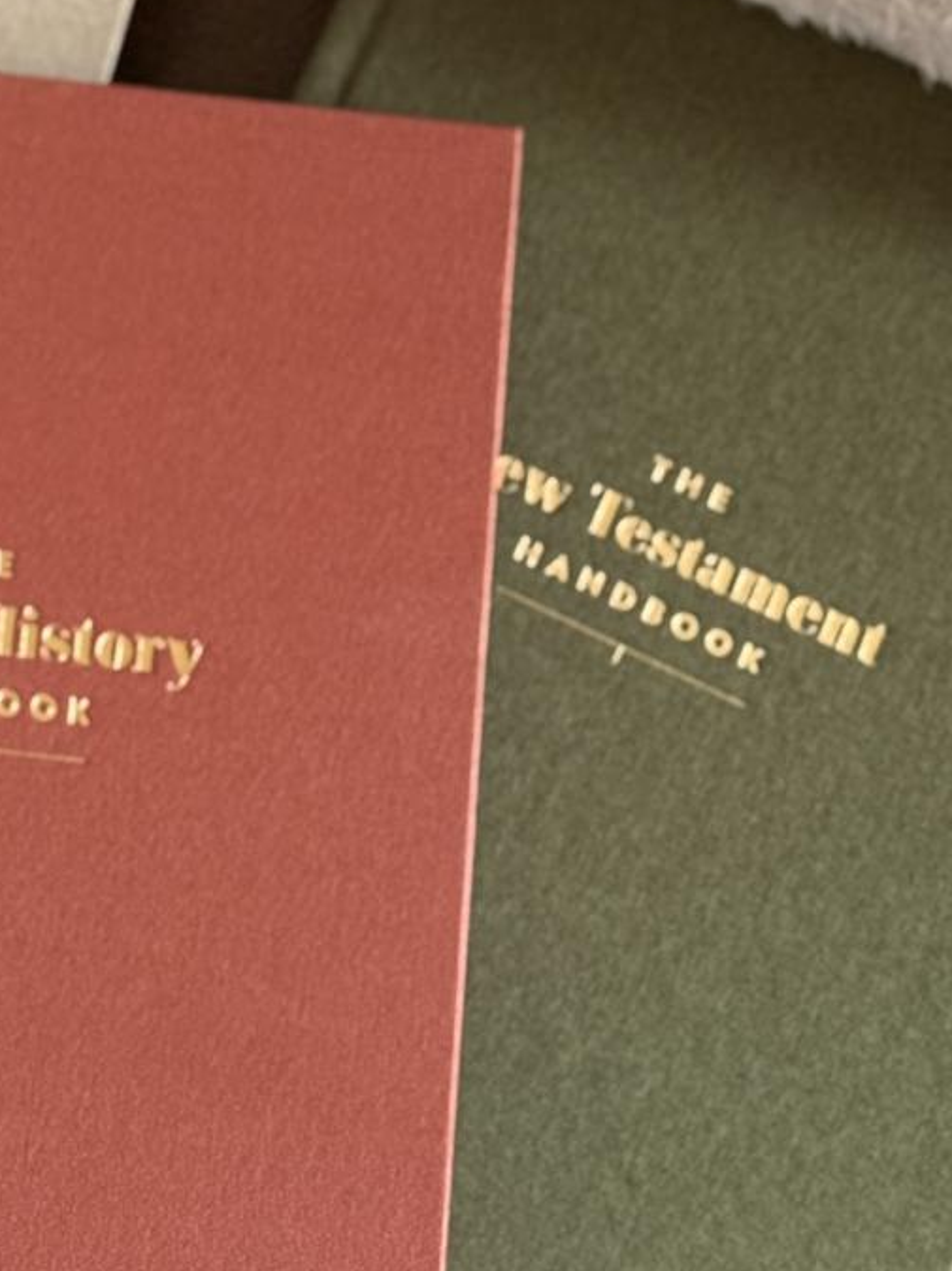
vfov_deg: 16.8
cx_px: -28
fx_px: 4183
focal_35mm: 114
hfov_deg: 12.8
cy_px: -111
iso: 250
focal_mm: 6.76
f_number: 1.78
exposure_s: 1/41
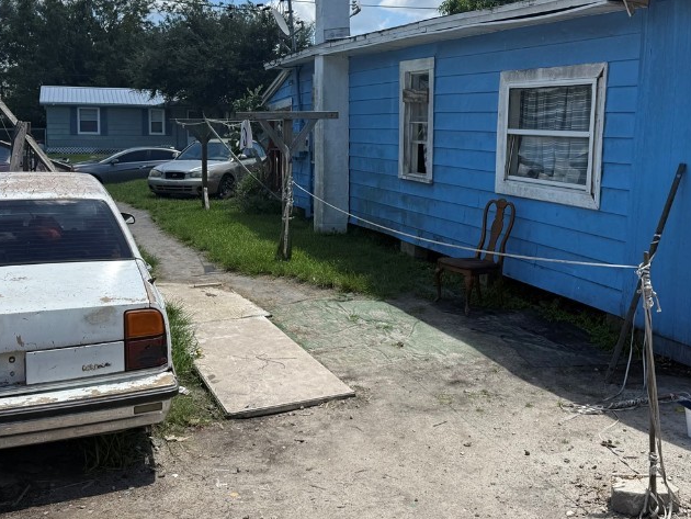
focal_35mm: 39
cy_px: 174
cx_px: 381
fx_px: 779
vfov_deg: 36.5
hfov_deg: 47.8
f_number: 1.78
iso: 80
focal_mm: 6.76
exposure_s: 1/3953
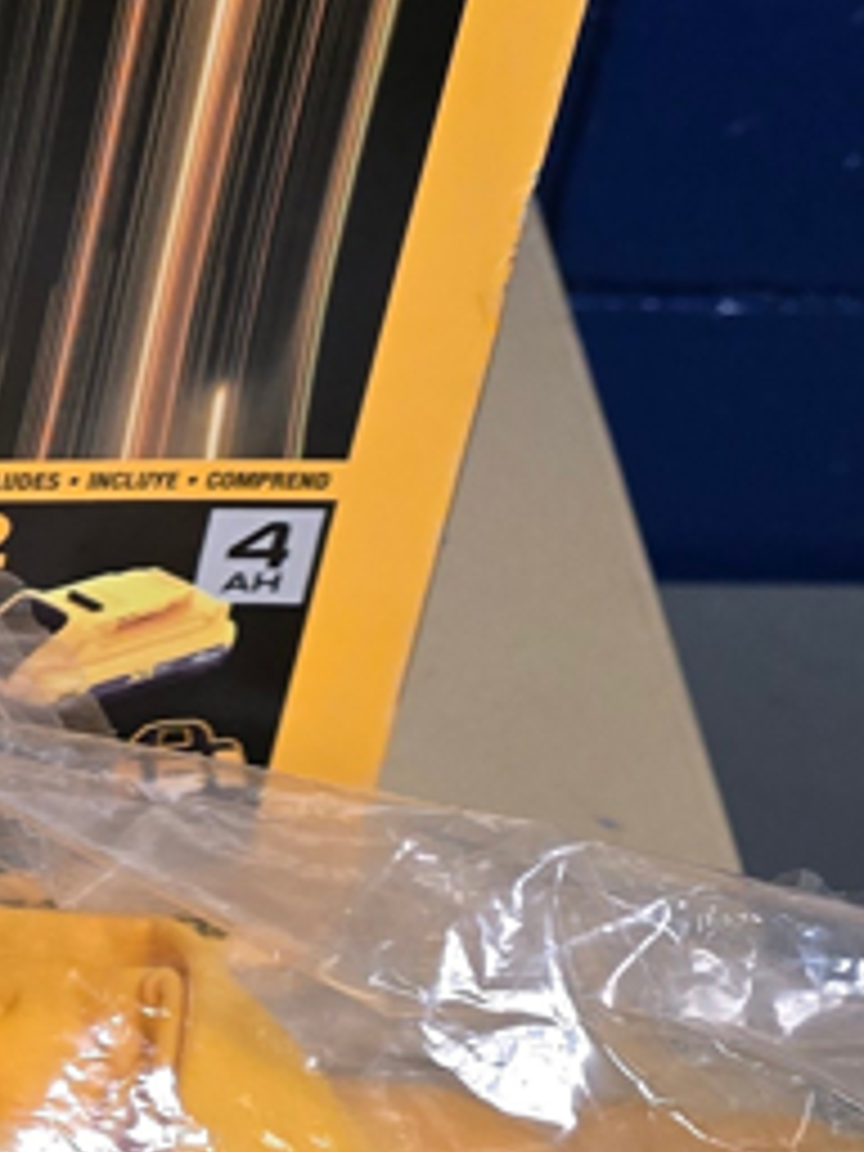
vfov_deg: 18.1
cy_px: 864
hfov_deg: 11.9
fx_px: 3594
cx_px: -972
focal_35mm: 108
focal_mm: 6.3
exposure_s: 1/120
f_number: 1.7
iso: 640
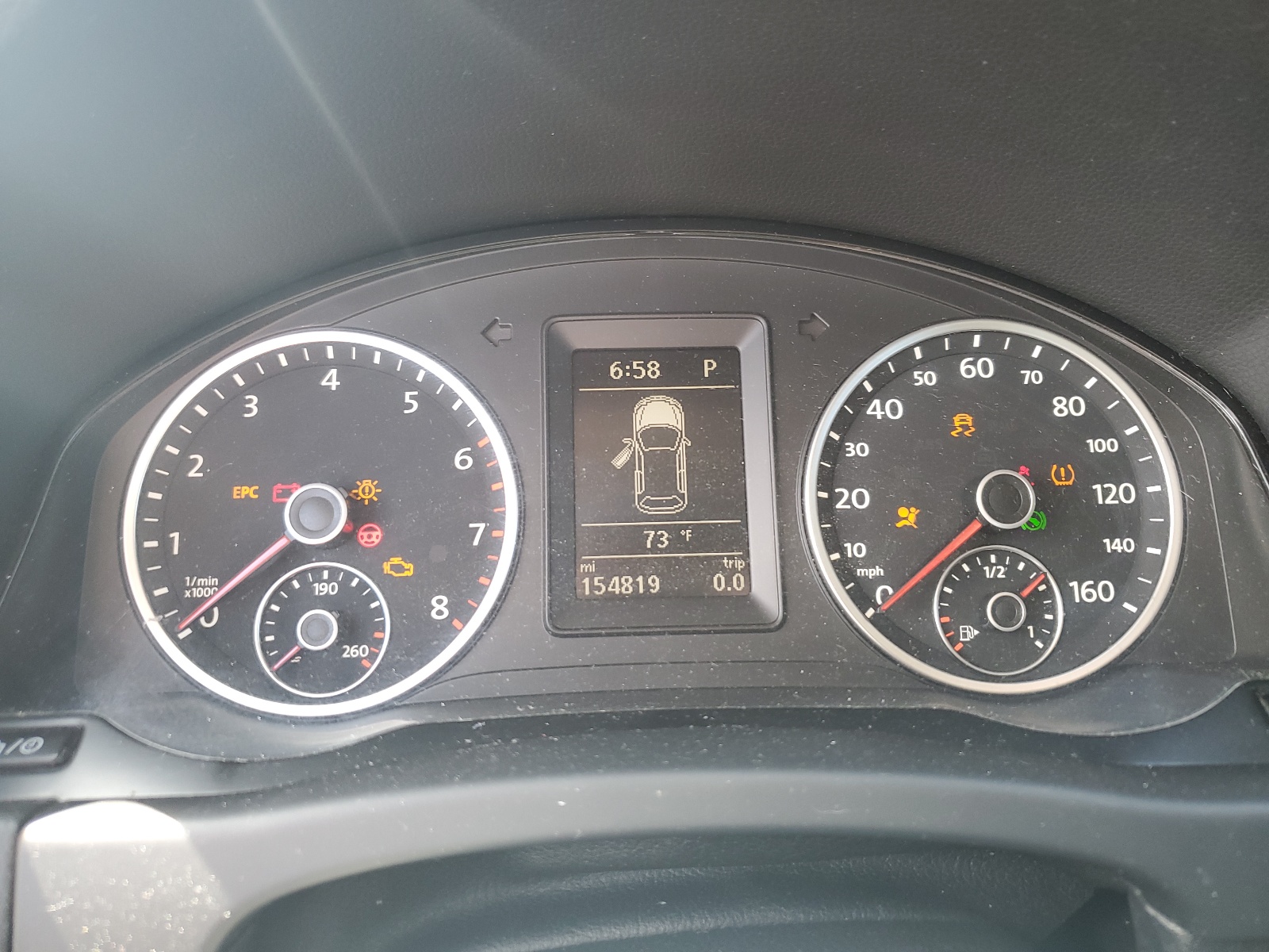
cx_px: 634
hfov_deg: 67.3
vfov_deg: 53.1
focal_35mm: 26
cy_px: 476
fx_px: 953
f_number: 1.5
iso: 58
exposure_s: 1/60.2
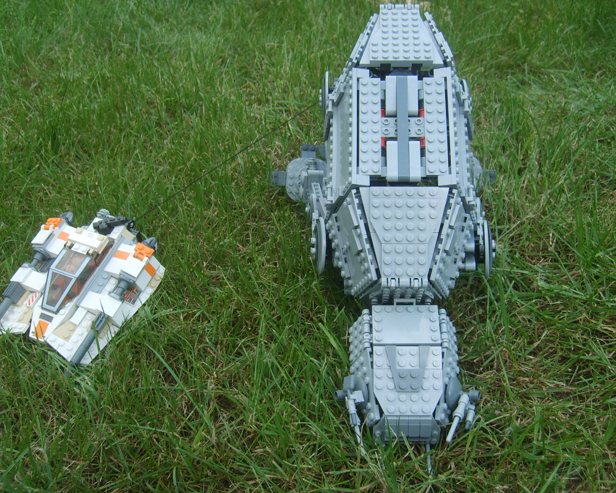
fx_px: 674
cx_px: 307
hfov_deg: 49.1
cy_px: 245
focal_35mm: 37
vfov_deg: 40.1
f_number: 2.8
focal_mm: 5.8
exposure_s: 1/350
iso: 50
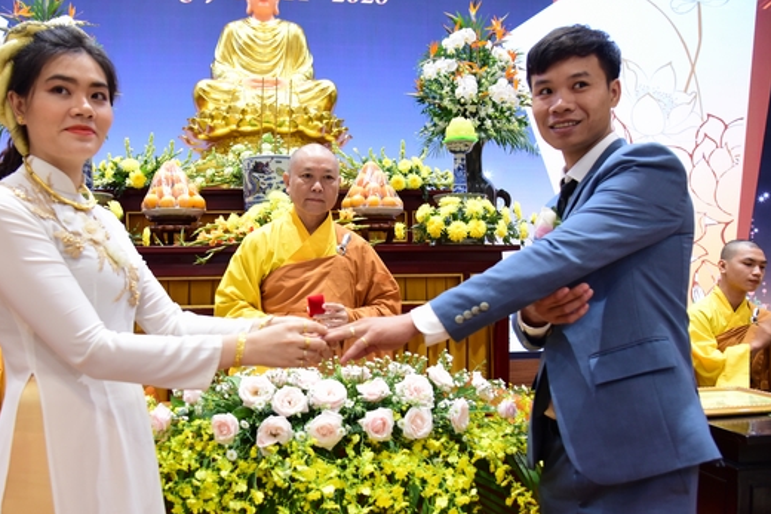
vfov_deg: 43.5
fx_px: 643
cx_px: 326
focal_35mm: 30
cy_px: 289
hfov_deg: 61.6
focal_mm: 24
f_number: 4.5
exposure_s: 1/80
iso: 2000
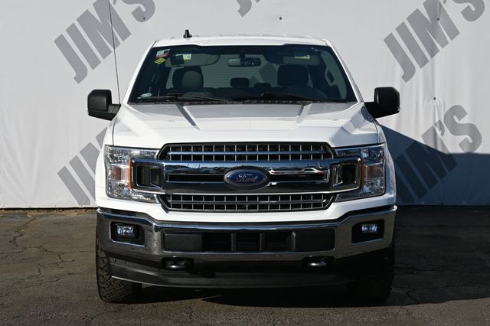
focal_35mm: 72
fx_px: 979
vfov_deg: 18.9
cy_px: 163
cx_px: 245
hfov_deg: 28.1
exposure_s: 1/320
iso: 100
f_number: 6
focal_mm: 48
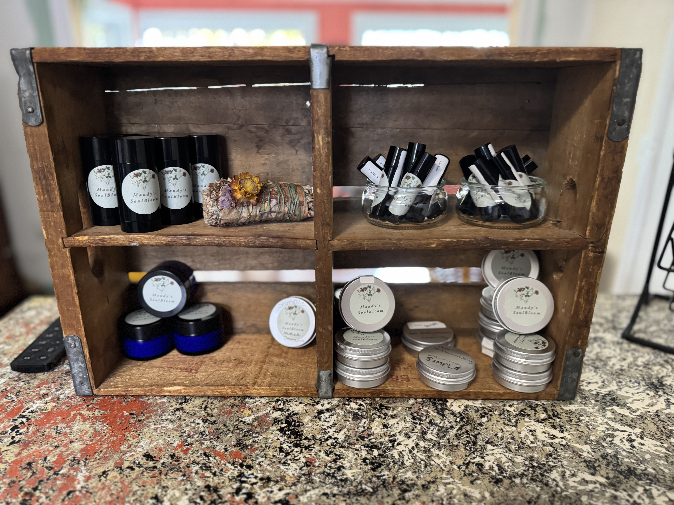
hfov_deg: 71.6
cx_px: 337
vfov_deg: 56.8
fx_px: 467
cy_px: 252
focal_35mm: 24
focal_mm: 6.76
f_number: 1.78
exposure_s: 1/40
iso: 640
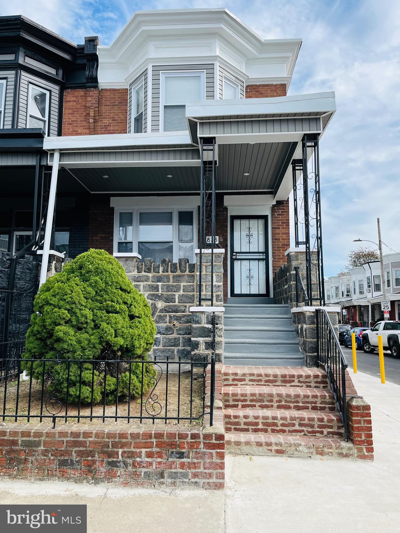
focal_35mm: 26
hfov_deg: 53.1
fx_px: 401
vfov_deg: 67.3
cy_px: 266
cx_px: 200
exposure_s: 1/2062
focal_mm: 5.1
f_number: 1.6
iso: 50
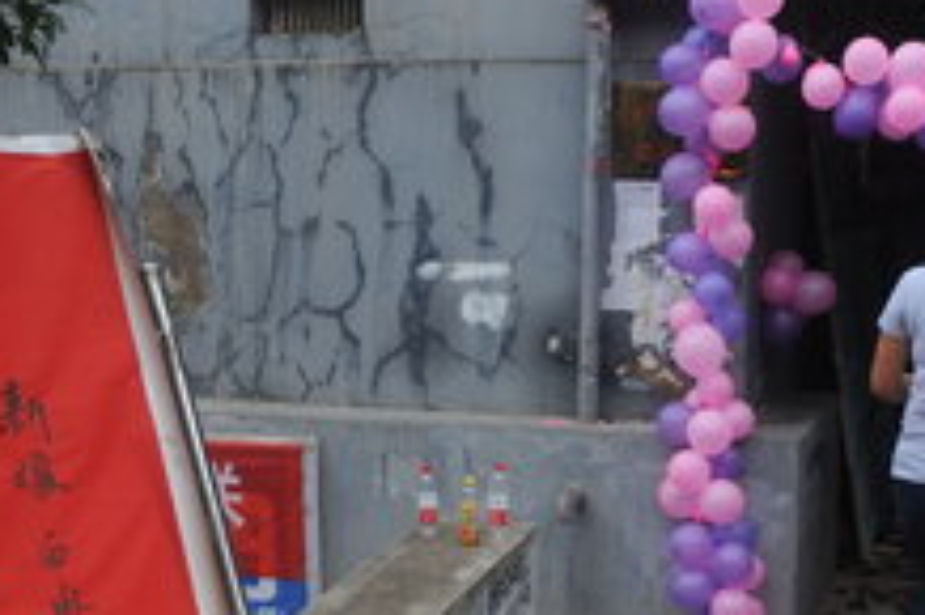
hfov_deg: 30.5
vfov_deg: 20.3
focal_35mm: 66
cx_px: 479
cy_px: 520
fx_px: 1695
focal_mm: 24
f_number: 4.5
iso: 400
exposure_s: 1/1000
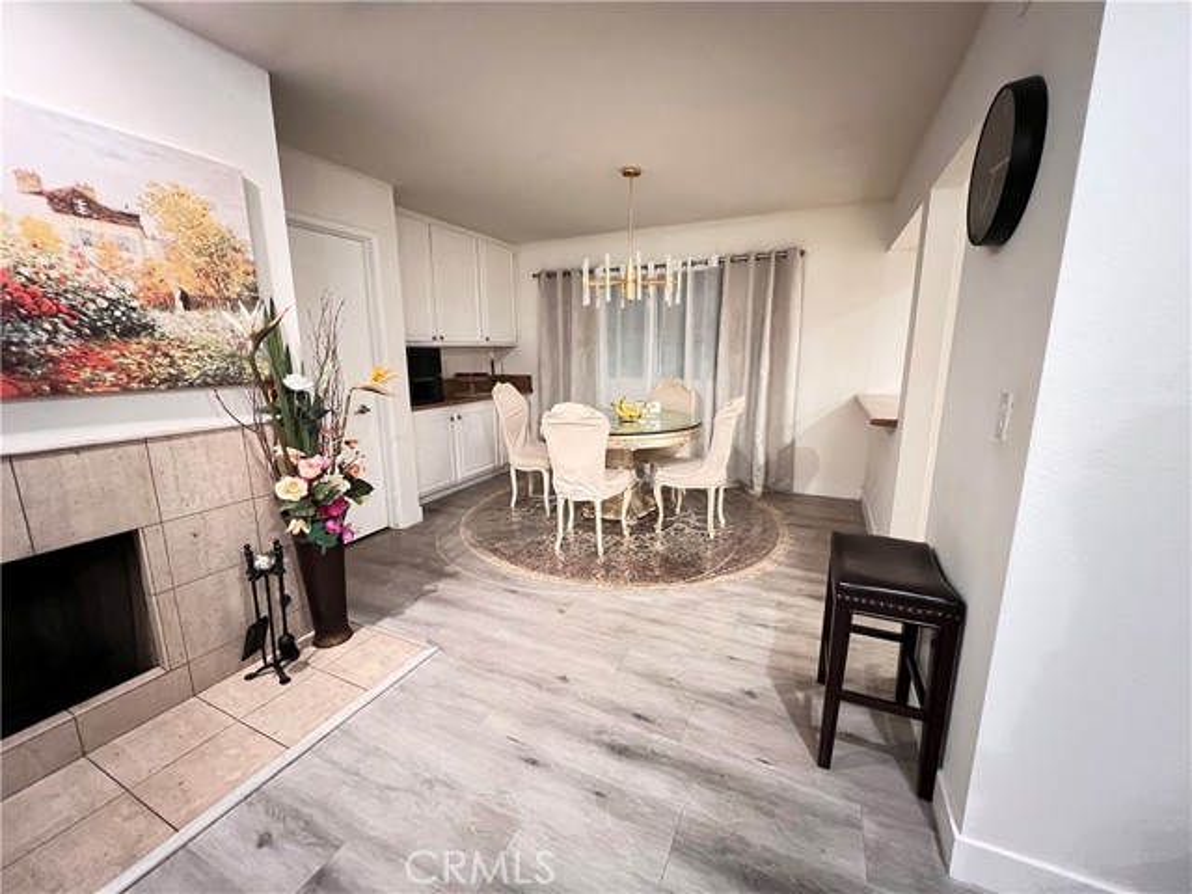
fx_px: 448
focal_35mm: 13
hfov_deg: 106.2
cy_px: 447
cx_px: 596
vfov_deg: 89.9
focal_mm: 1.57
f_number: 1.8
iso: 1000
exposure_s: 1/40
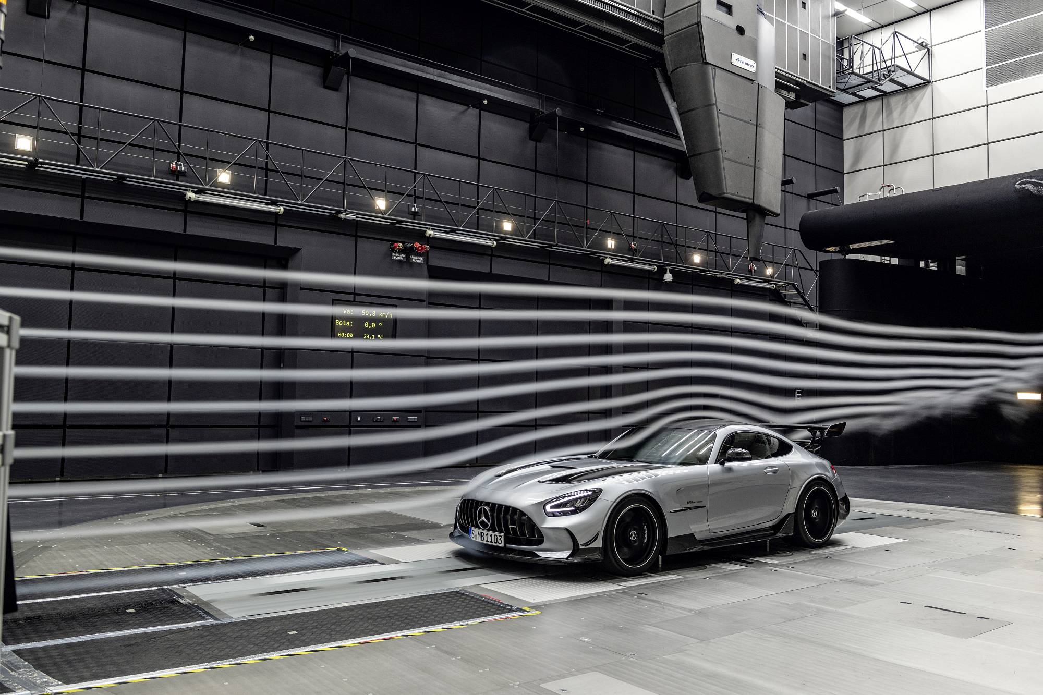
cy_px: 348
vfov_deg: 42.3
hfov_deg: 60.3
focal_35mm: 31
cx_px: 522
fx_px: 898
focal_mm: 31
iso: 400
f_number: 8
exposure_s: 1/13
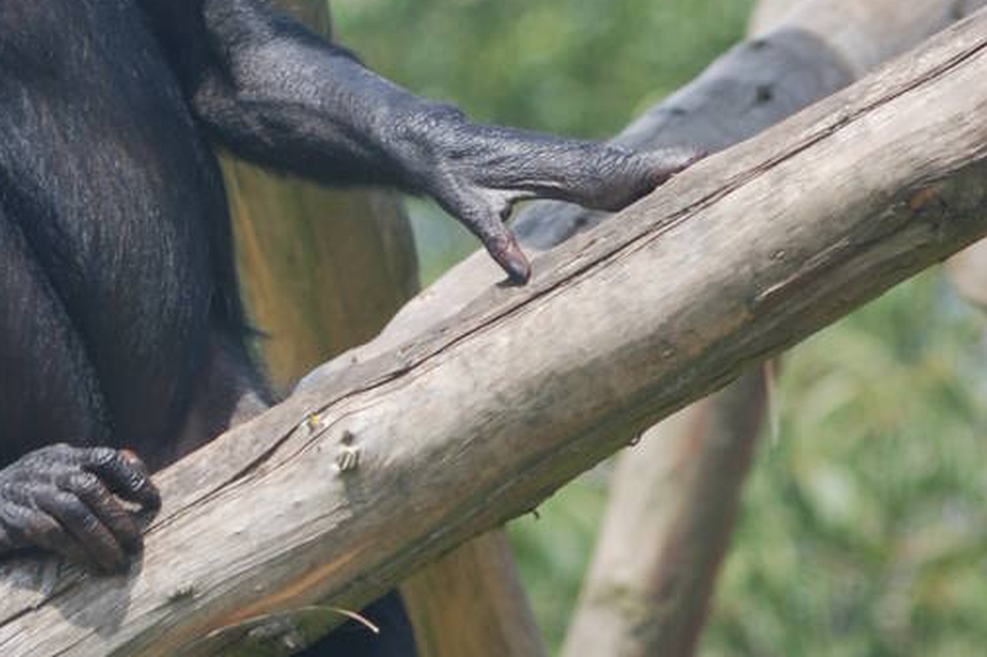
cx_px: -42
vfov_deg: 1.9
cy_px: 96
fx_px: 19541
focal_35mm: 713
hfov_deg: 2.9
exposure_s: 1/500
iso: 200
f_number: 4.5
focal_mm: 150
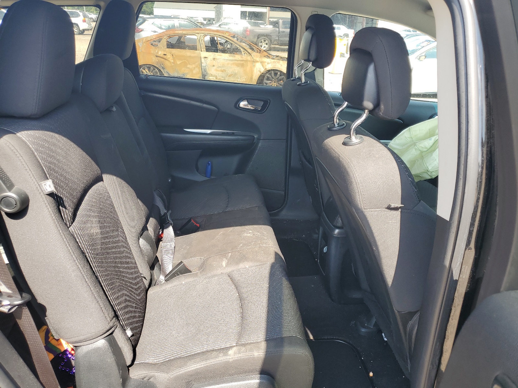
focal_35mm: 26
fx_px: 389
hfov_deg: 67.3
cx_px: 259
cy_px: 194
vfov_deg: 53.1
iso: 50
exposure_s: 1/323
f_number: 1.5
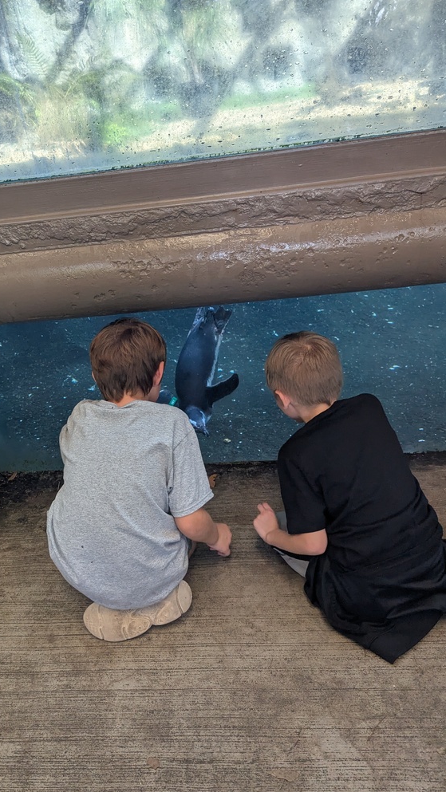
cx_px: 144
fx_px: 567
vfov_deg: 69.8
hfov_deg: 42.3
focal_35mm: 27
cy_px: 407
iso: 105
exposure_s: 1/268
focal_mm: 6.81
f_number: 1.85
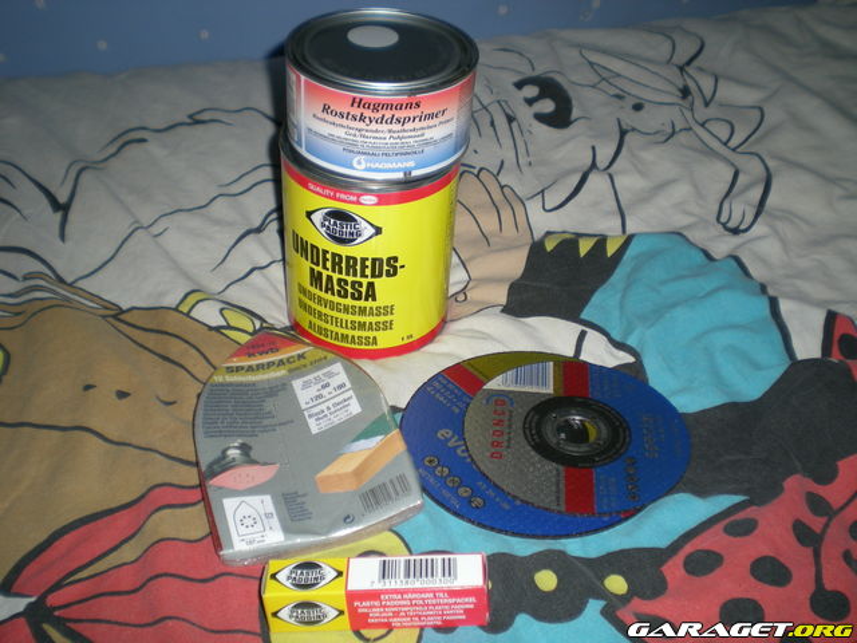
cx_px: 428
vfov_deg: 37.7
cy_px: 322
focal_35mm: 38
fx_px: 941
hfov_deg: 49.0
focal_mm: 6.3
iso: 50
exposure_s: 1/60
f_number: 3.1
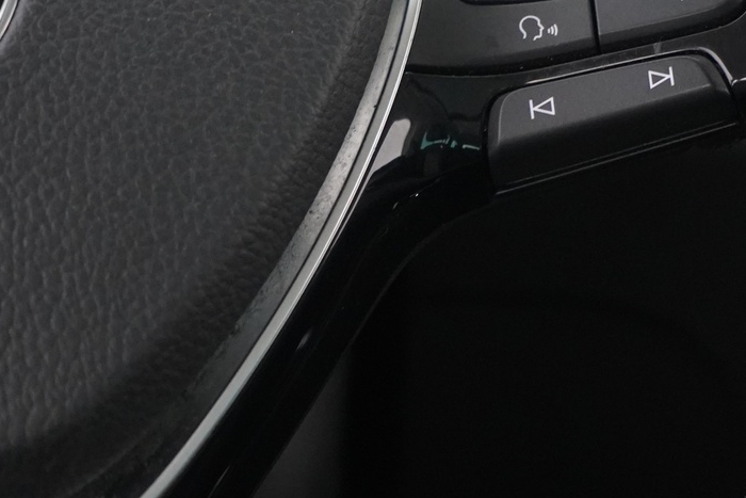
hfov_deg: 12.6
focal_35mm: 162
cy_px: -38
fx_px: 3357
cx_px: 662
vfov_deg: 8.4
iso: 6400
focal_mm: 70
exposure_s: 1/25
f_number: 5.6
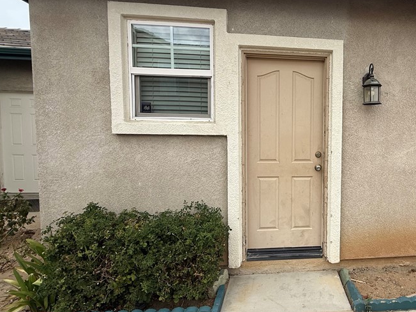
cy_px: 152
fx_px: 264
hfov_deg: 71.2
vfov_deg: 61.1
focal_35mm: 22
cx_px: 312
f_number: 2.2
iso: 50
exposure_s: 1/1285
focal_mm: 2.22
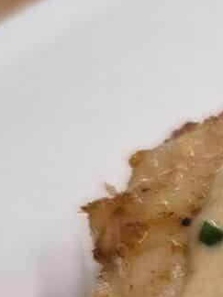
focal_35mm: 182
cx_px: 664
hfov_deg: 7.3
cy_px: 388
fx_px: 1563
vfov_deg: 10.6
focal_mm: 5.4
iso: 125
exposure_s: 1/120
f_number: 1.8
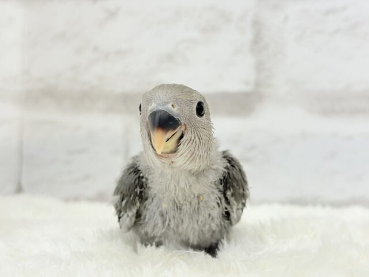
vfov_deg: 28.0
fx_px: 554
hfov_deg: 36.8
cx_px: 184
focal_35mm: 52
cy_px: 138
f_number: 1.6
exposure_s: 1/50
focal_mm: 5.96
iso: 40
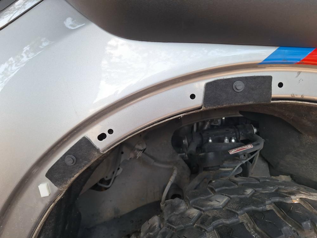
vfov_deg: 58.9
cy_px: 119
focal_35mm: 23
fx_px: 211
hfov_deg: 73.9
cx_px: 158
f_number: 1.8
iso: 40
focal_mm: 5.54
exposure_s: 1/202
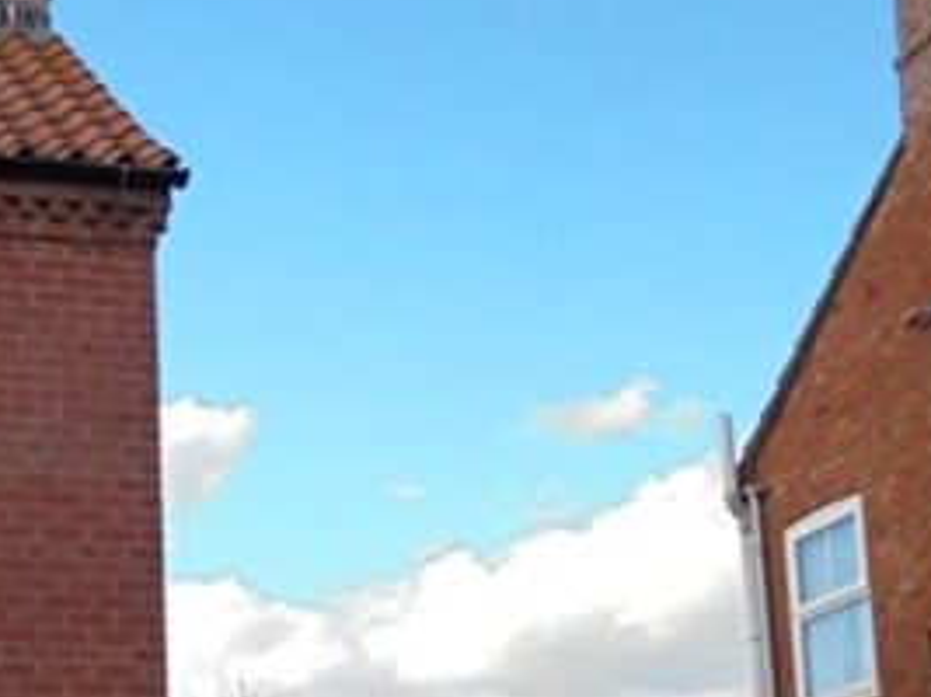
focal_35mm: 76
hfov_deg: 24.9
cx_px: 84
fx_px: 2043
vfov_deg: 18.7
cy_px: 748
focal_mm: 5.3
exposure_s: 1/400
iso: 100
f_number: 3.7
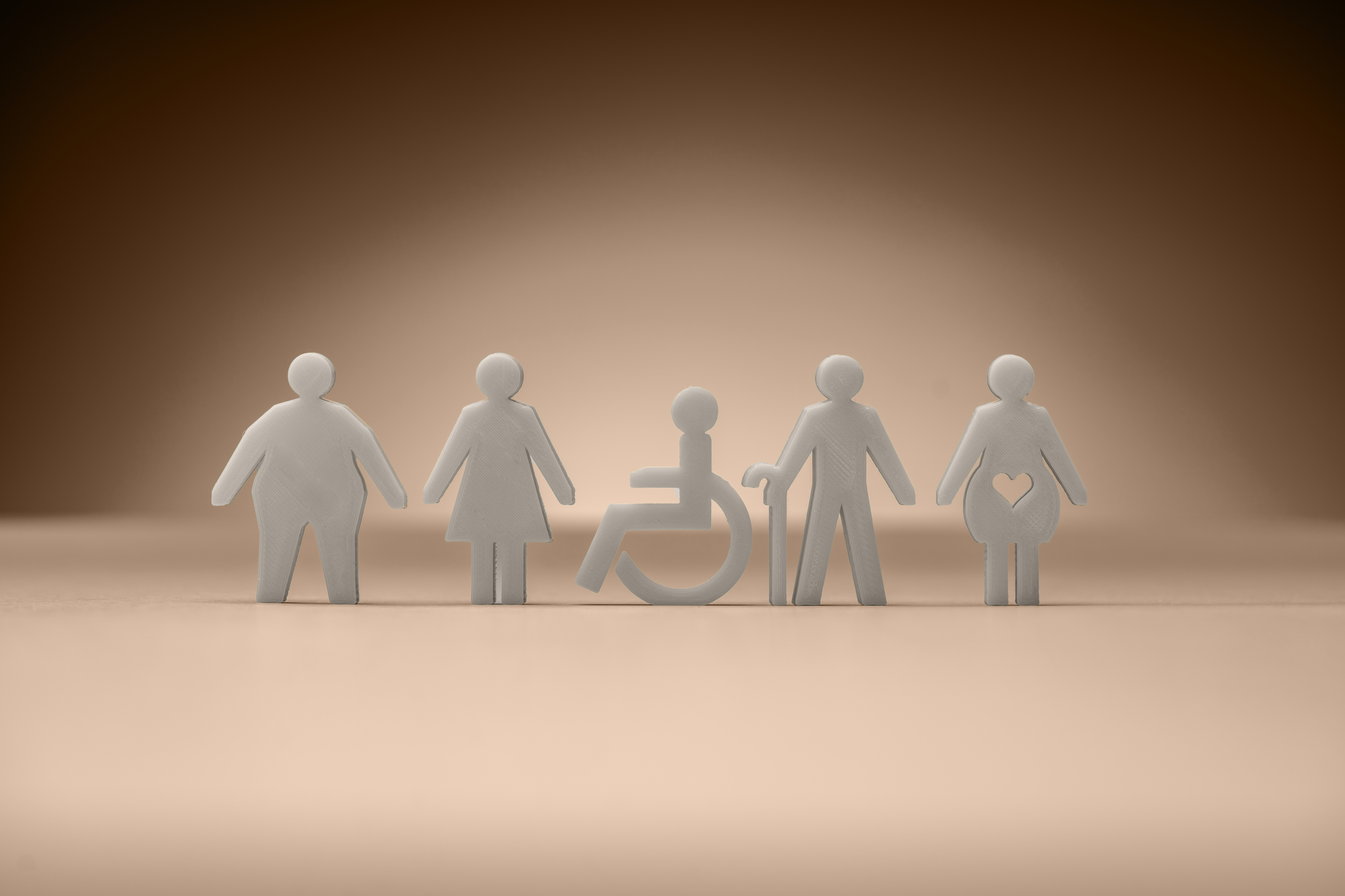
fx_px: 3362
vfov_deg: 15.2
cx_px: 672
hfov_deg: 22.6
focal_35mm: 90
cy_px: 448
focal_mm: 90
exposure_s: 1/160
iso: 50
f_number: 5.6
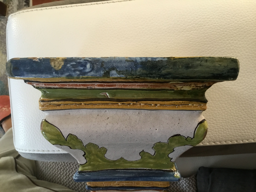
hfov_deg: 58.4
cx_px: 128
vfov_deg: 45.4
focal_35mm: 31
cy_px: 96
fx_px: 229
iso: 125
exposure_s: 1/33
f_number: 2.4
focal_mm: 3.3
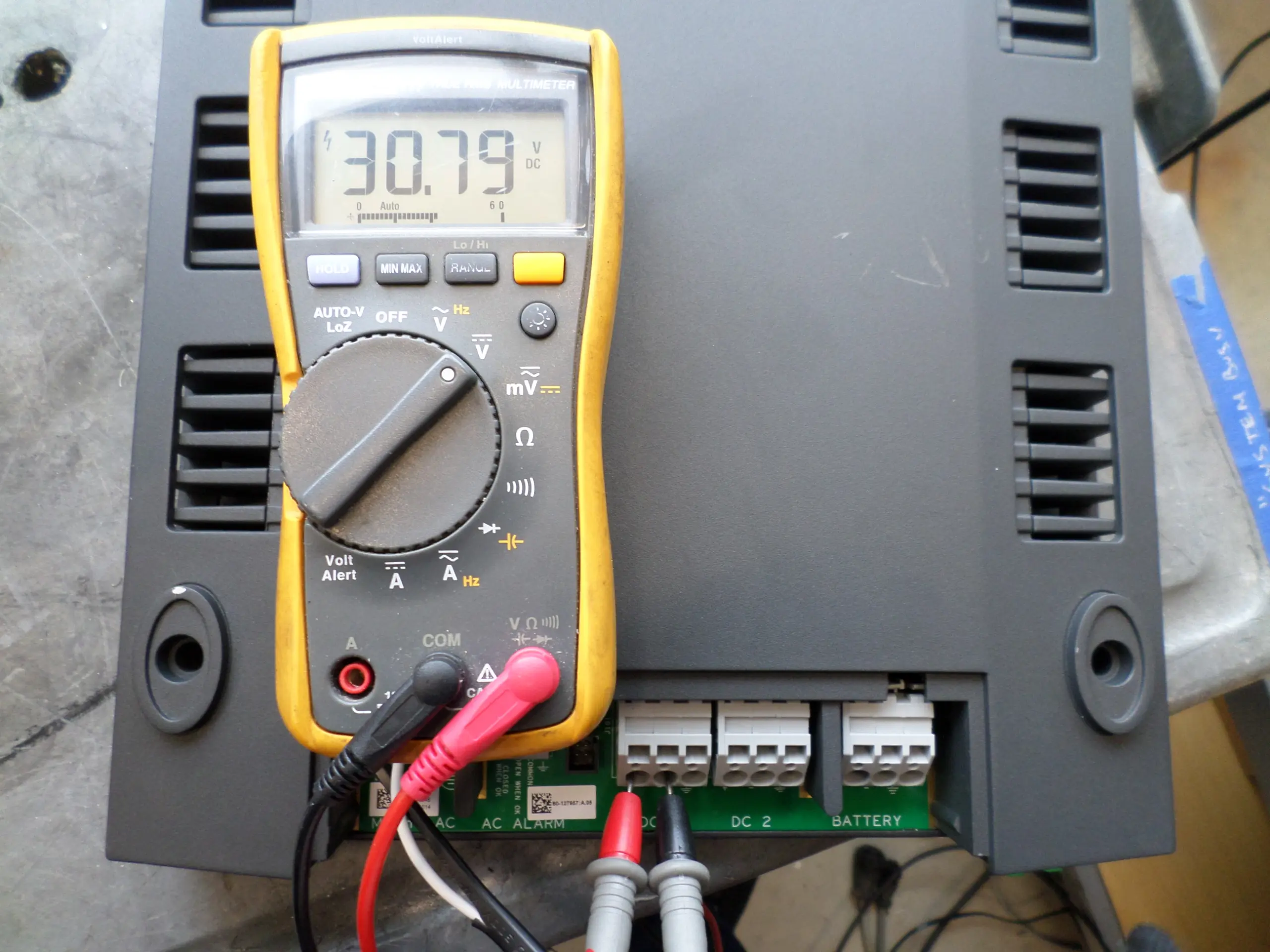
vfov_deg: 54.9
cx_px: 635
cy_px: 476
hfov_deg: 69.4
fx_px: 917
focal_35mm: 25
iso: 100
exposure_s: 1/30
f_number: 2.5
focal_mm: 4.5
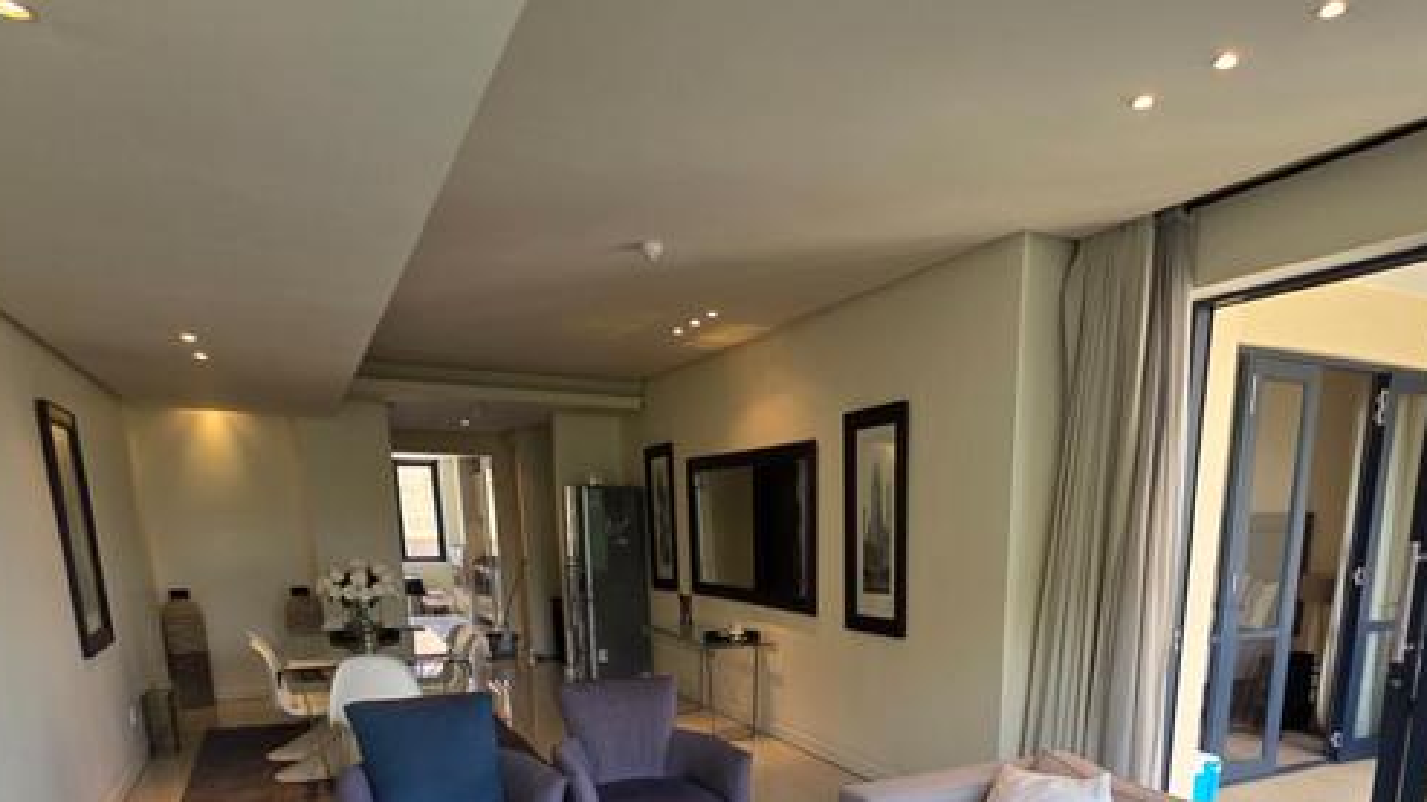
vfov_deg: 44.1
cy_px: 753
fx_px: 870
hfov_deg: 78.0
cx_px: 839
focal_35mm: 23
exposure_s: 1/100
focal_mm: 2.2
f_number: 1.9
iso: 50
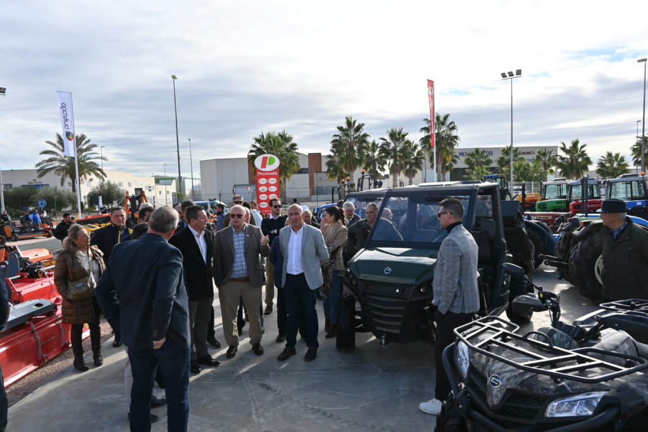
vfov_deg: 53.1
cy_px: 216
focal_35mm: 24
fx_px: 432
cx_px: 324
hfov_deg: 73.7
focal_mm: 16
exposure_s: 1/320
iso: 100
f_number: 6.3
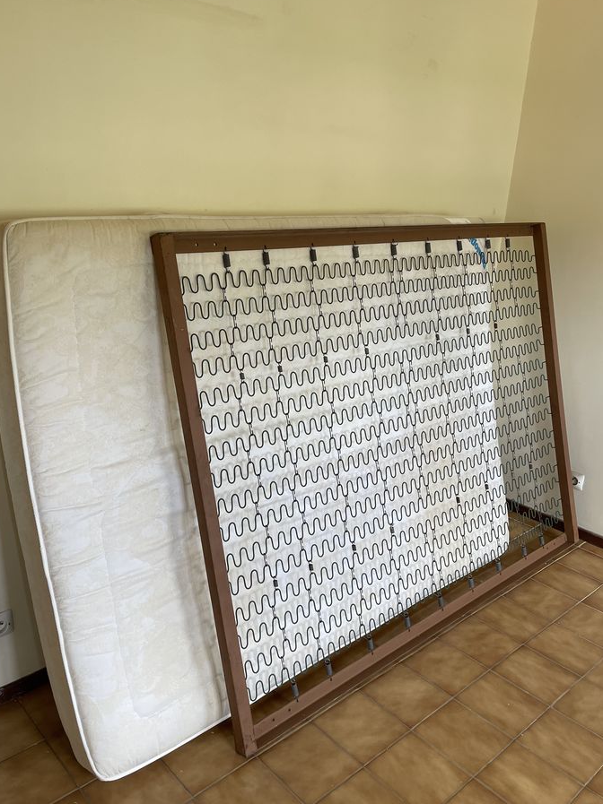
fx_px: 674
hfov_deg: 48.1
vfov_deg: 61.7
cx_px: 269
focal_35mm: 29
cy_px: 420
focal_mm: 4.2
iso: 64
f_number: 1.6
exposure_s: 1/121
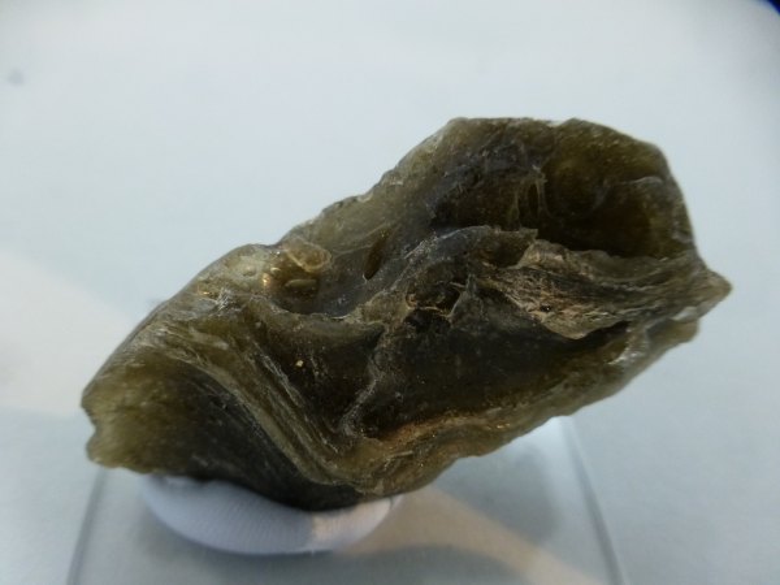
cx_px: 390
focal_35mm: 24
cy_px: 292
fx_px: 541
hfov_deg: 71.6
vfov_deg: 56.8
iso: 400
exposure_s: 1/15
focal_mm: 4.3
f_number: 3.3
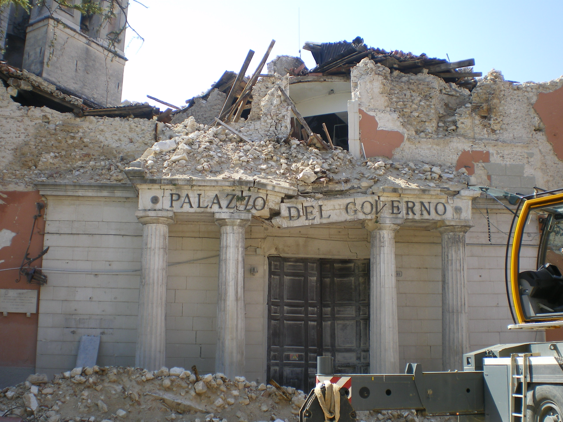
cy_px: 211
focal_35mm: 38
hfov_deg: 49.0
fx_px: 618
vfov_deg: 37.7
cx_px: 282
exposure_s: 1/125
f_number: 4.6
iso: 64
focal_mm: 6.3
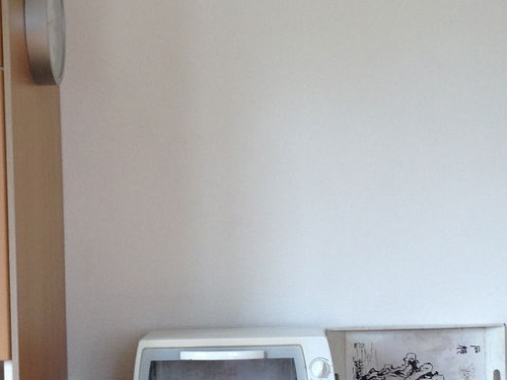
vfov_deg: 13.5
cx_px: 296
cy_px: 306
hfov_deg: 18.0
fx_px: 1596
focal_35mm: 109
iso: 50
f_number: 2.4
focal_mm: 4.28
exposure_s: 1/60
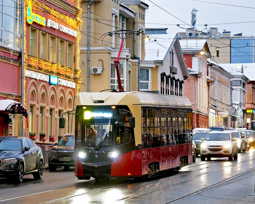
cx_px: 122
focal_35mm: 145
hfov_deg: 13.3
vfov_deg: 10.7
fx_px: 1091
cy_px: 102
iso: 800
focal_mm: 85
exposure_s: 1/50
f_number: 5.6
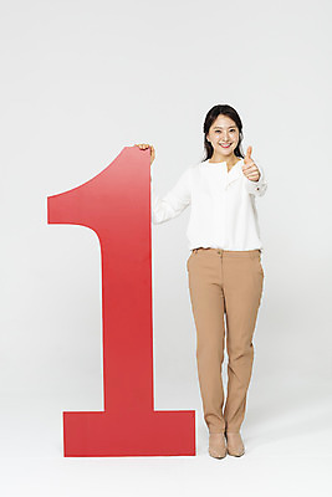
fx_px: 967
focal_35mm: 70
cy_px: 248
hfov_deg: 19.5
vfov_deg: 28.8
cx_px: 166
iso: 100
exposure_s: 1/125
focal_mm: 70
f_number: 18
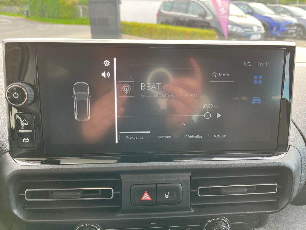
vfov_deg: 53.1
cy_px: 115
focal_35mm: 26
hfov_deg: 67.3
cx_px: 153
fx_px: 230
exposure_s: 1/121
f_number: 1.6
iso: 125
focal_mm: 5.1
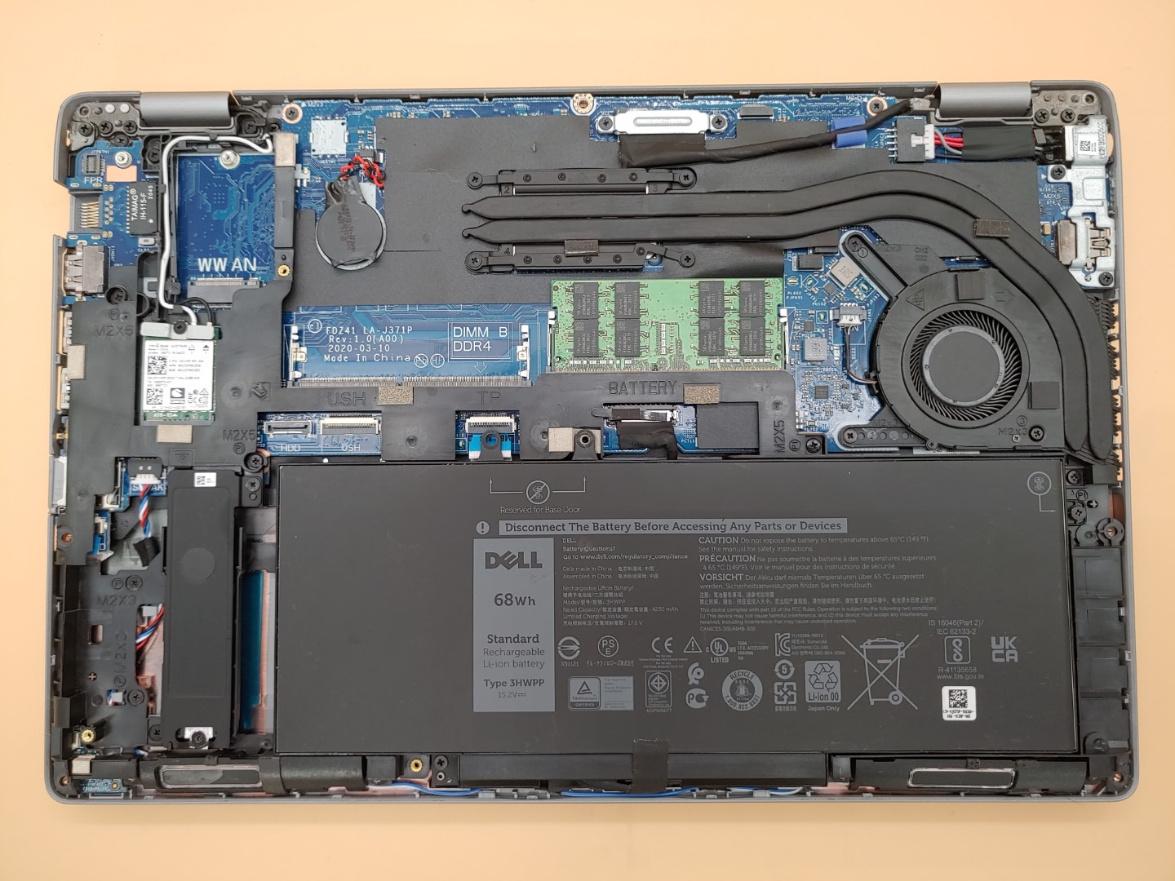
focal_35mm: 26
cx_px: 588
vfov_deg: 53.1
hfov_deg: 67.3
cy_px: 440
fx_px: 883
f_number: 1.8
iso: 100
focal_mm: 4.36
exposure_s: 1/60
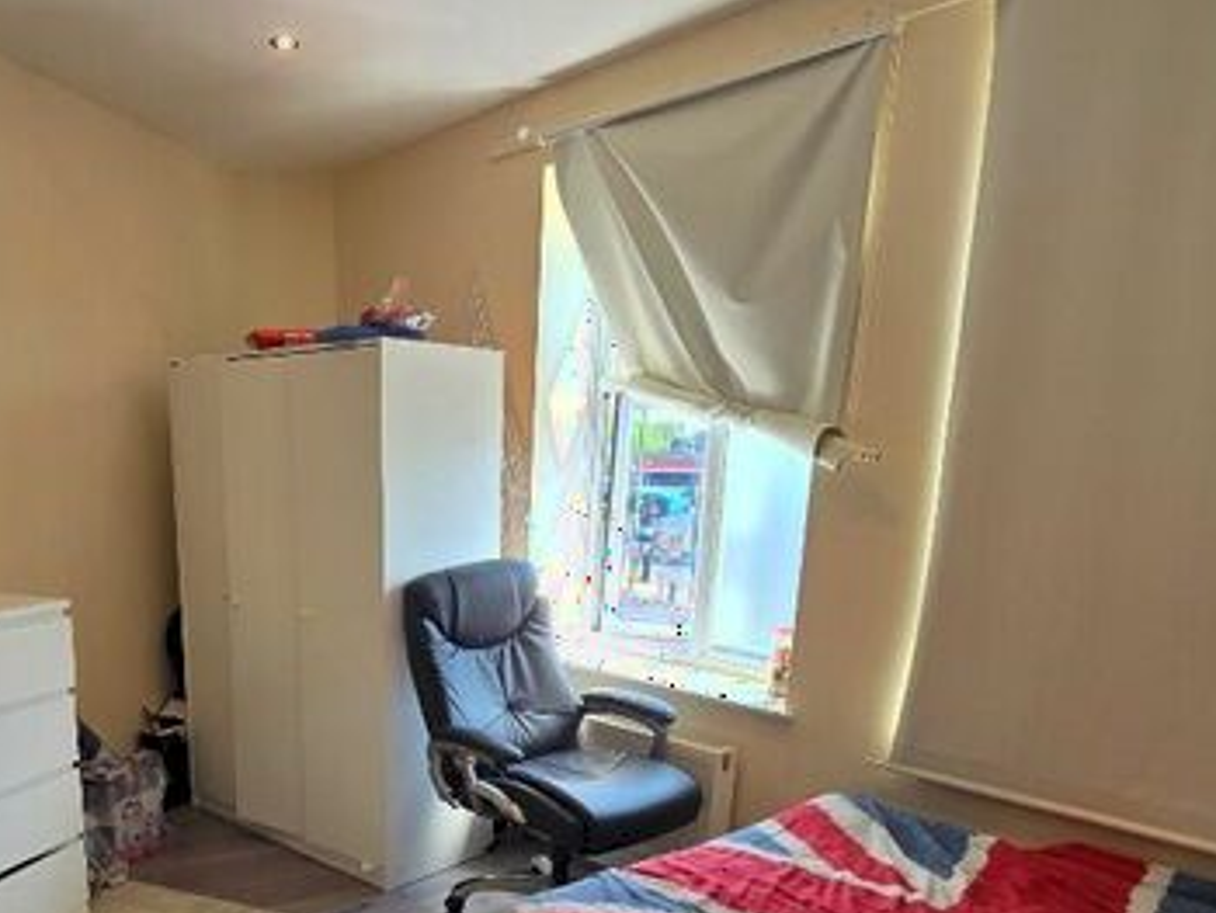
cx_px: 410
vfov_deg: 49.8
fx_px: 914
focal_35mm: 26
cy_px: 738
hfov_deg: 65.6
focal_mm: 2.2
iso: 50
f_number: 2.2
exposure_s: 1/125
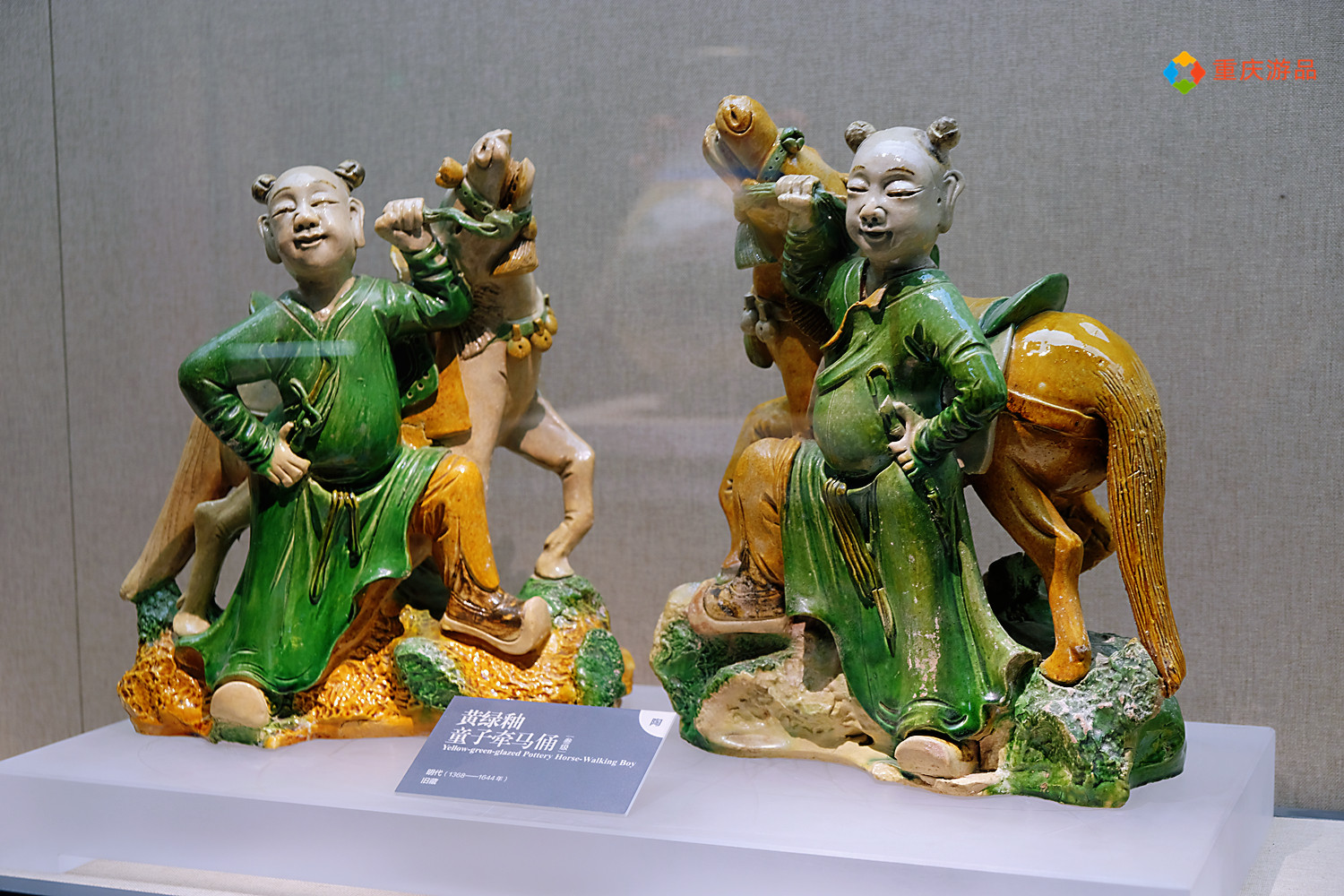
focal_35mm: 54
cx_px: 672
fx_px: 2016
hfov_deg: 36.9
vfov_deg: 25.1
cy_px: 448
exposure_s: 1/9
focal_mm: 35.8
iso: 400
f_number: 4
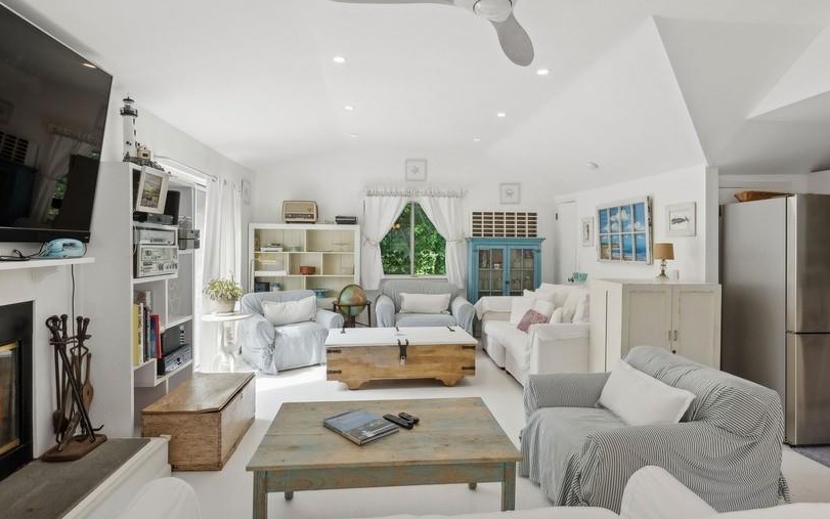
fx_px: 407
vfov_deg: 65.0
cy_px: 253
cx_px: 432
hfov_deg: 91.0
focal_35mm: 18
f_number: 8
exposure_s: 1/500
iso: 800
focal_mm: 14
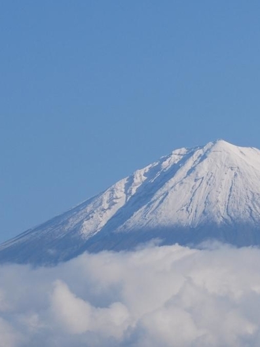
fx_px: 1200
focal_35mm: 120
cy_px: 173
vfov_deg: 16.5
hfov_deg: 12.3
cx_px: 225
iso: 100
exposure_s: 1/320
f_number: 9
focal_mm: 55
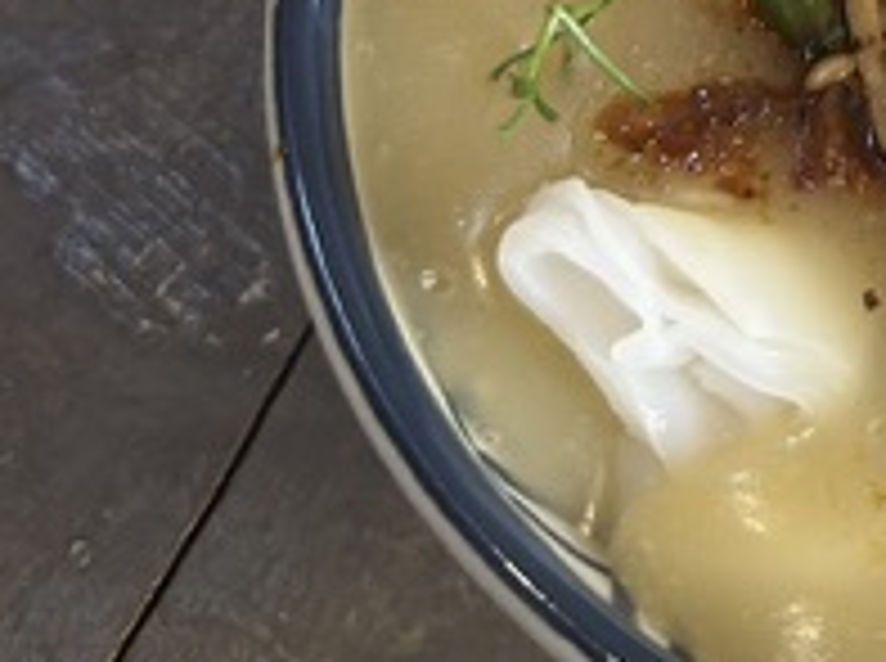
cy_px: -932
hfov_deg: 14.6
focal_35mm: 125
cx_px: 1354
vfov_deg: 10.2
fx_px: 3194
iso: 250
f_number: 1.78
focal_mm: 6.76
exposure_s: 1/33
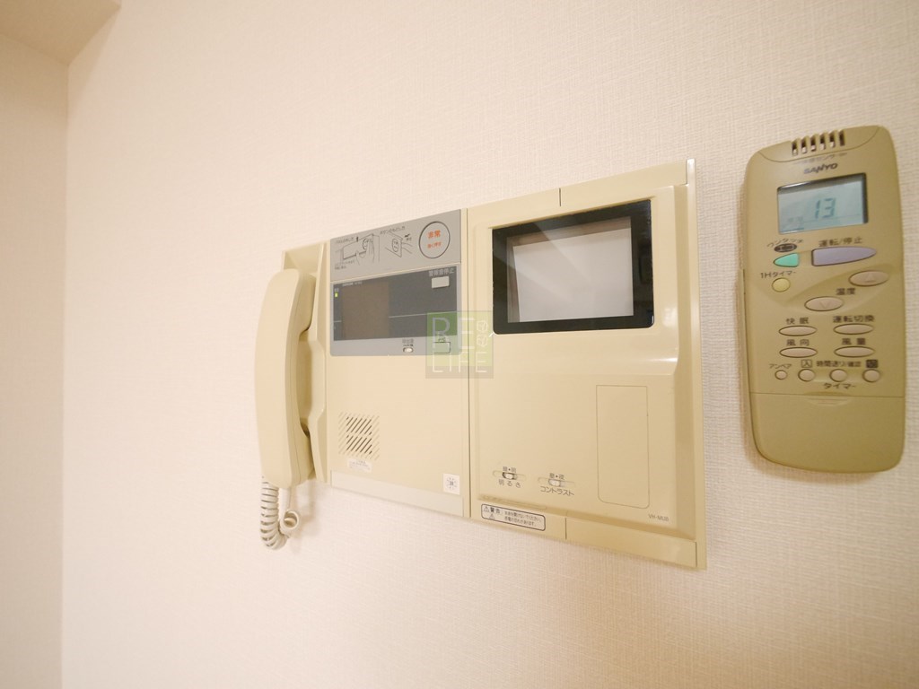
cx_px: 460
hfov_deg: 102.1
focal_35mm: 14
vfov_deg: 85.7
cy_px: 344
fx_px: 372
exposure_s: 1/60
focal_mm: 7
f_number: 4
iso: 2000
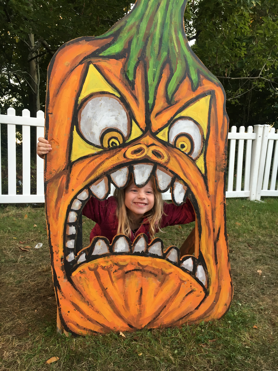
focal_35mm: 29
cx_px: 139
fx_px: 311
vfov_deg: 61.7
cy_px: 186
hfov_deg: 48.2
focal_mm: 4.15
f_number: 2.2
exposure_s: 1/30
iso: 50
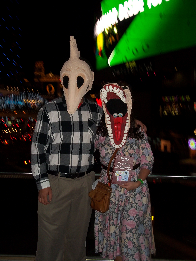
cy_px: 130
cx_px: 98
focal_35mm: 36
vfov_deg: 51.4
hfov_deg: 39.7
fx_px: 272
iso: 80
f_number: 3.1
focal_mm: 6.5
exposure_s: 1/30
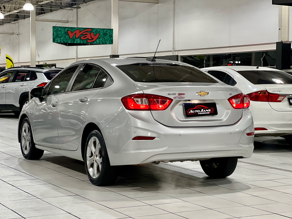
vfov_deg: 19.1
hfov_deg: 25.3
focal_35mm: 77
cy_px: 110
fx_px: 650
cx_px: 146
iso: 250
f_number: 2.8
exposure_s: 1/40
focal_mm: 9
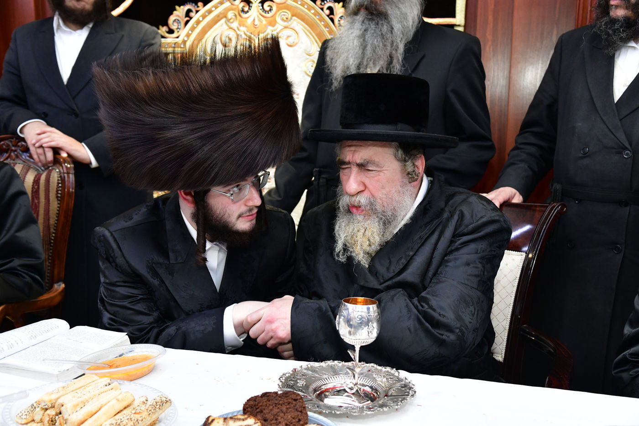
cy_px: 213
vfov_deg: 30.5
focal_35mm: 44
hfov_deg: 44.5
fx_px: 781
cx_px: 320
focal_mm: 44
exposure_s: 1/100
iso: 3200
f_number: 5.6
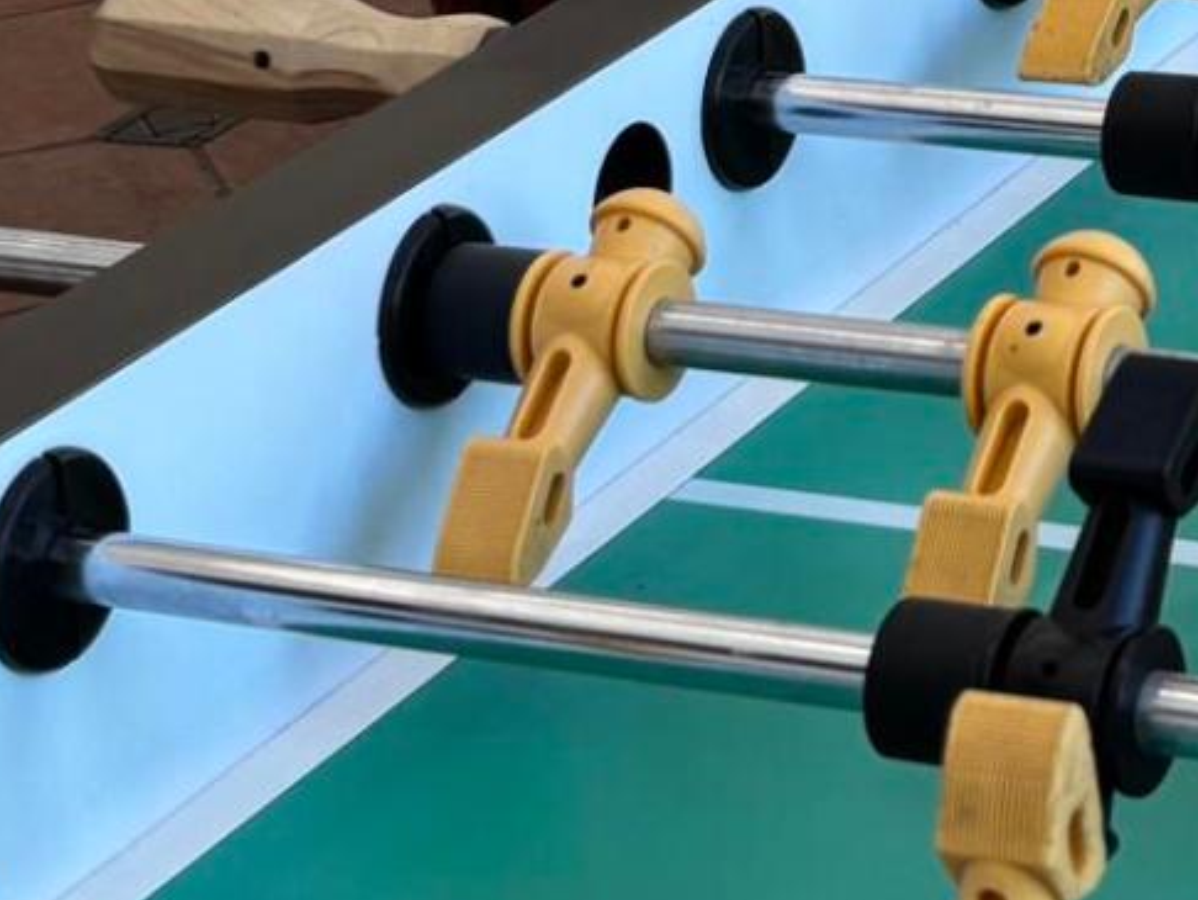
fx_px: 5332
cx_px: 1595
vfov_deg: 9.1
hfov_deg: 12.4
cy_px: -816
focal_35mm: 154
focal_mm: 5.96
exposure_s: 1/120
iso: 40
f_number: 1.6
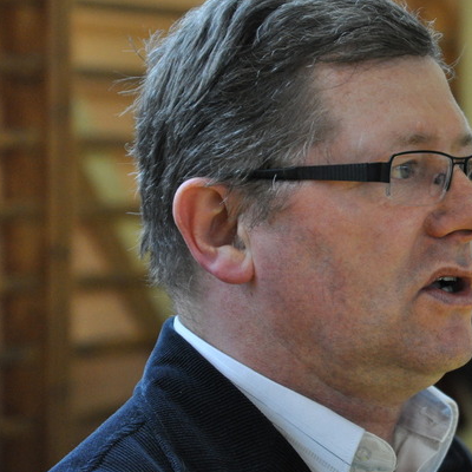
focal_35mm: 158
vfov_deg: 11.1
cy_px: 220
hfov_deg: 11.0
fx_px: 2437
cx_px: 412
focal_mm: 70
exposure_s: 1/320
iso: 1600
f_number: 4
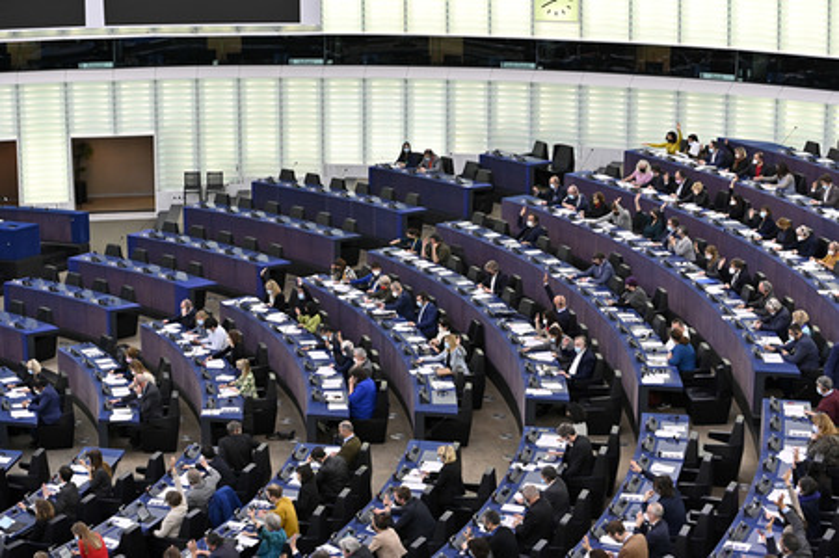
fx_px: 1630
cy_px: 279
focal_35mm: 70
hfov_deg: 28.9
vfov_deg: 19.4
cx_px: 420
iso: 1600
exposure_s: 1/400
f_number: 4
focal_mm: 70
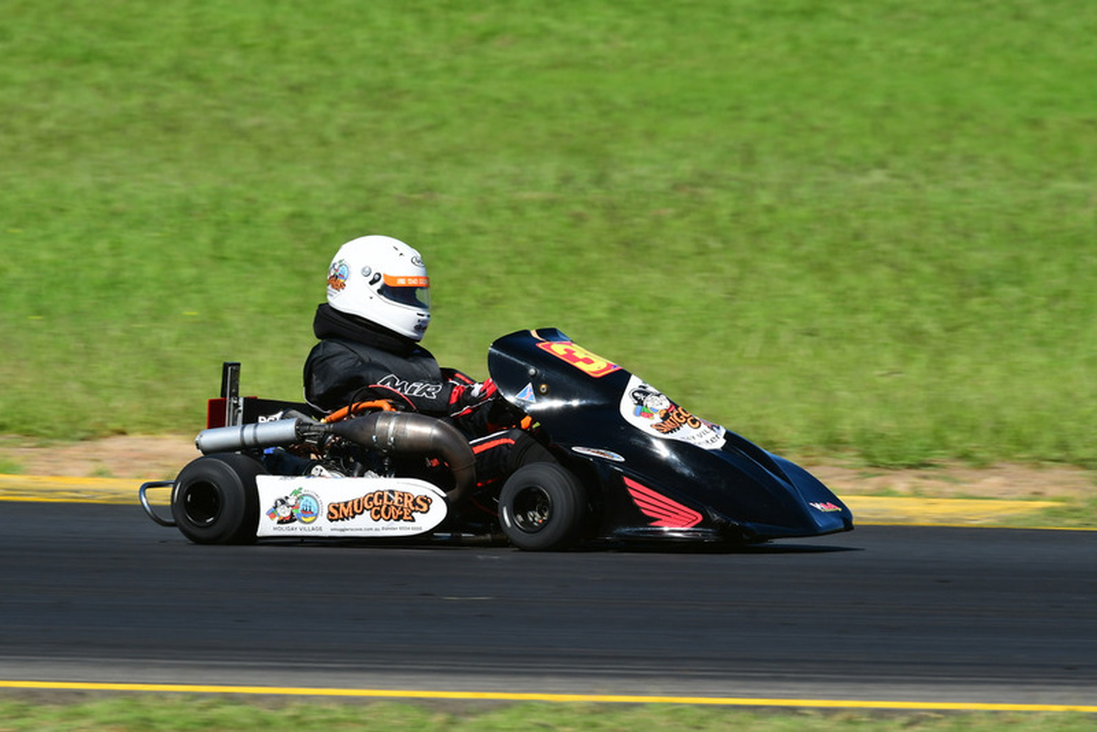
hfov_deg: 4.0
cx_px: 548
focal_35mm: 510
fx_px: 15546
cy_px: 366
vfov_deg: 2.7
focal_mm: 340
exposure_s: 1/640
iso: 400
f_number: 11
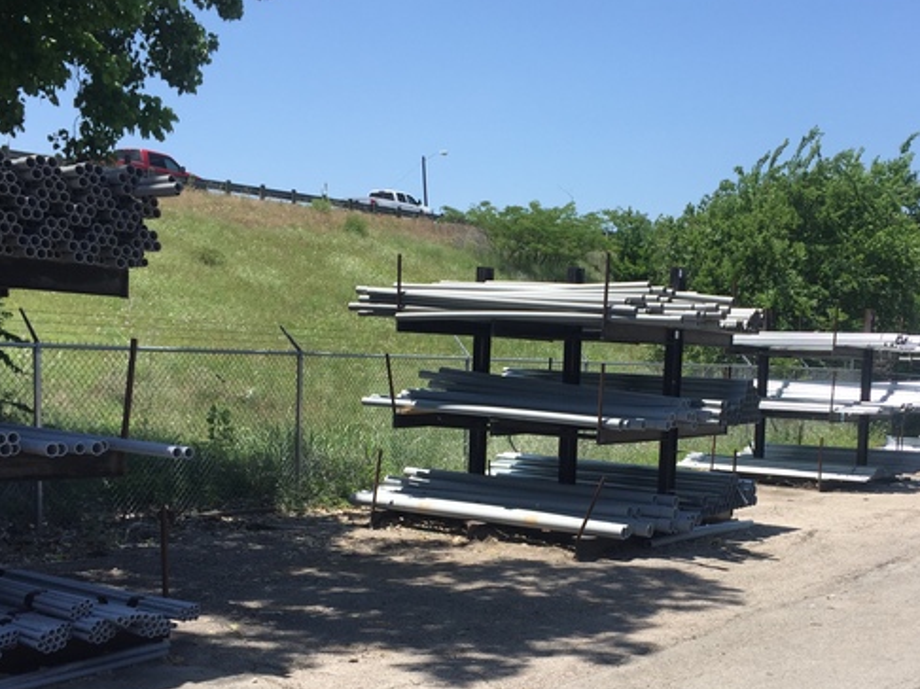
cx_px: 557
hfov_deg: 43.6
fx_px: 1142
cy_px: 468
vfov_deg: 33.2
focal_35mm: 43
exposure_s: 1/1582
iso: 32
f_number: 2.2
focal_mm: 4.15
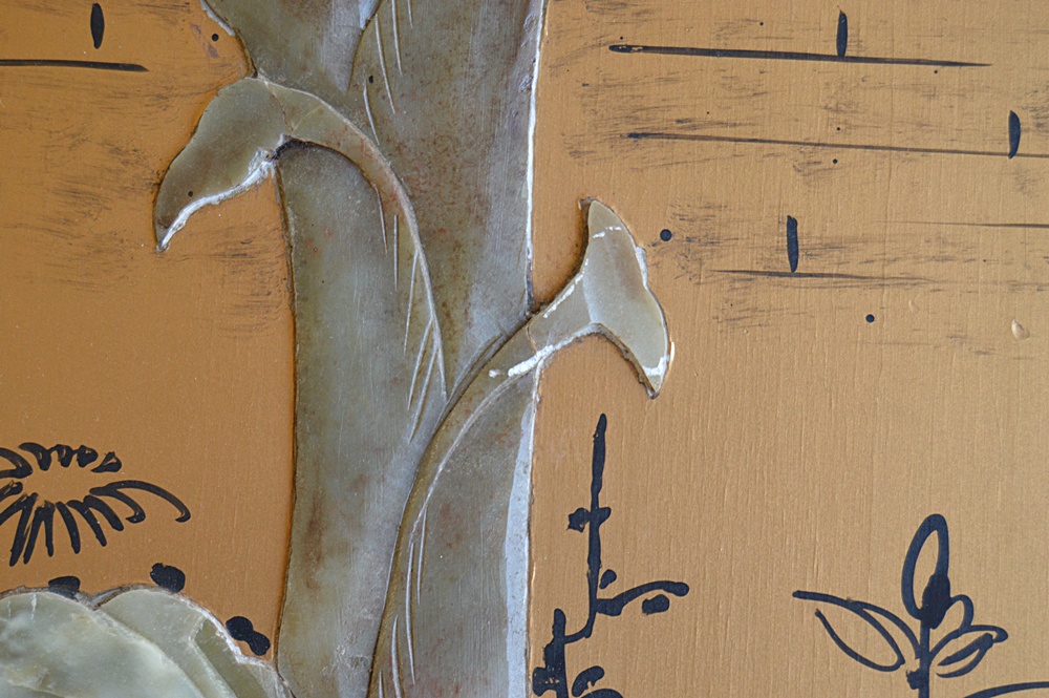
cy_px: 349
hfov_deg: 24.6
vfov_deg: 16.5
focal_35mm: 82
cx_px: 524
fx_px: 2402
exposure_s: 1/60
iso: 640
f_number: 5.6
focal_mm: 55
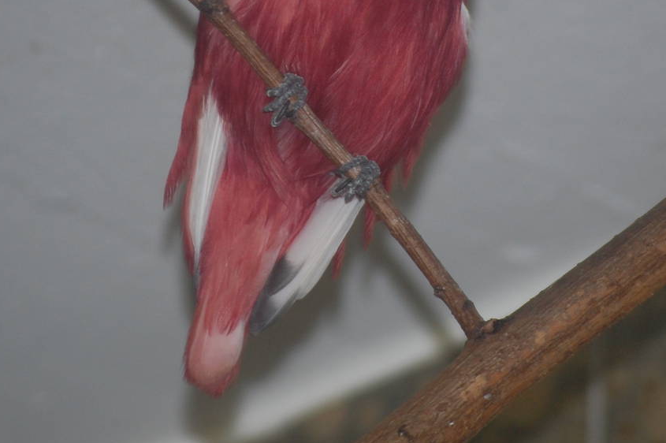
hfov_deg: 3.6
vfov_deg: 2.4
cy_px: 77
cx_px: 357
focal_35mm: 568
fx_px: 10500
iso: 400
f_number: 5.6
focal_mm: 200
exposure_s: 1/60
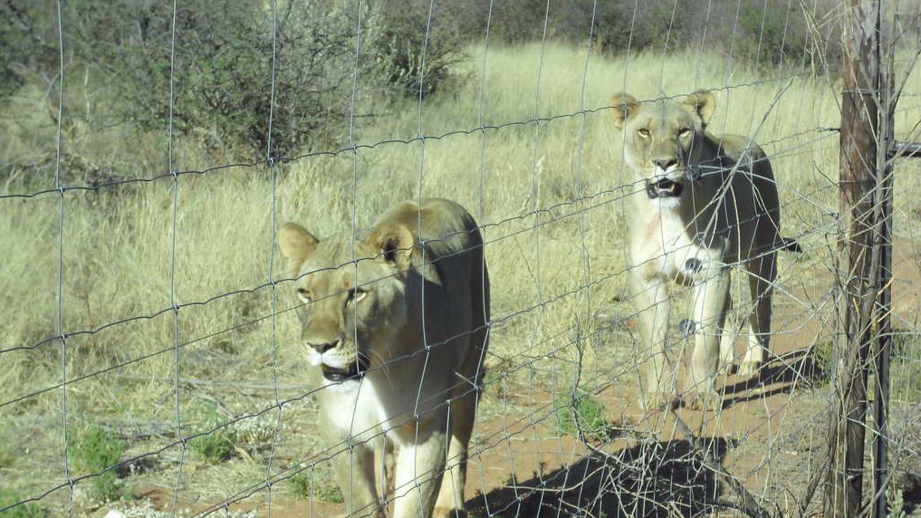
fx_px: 3028
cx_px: 460
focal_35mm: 124
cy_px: 345
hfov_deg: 17.3
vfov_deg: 9.8
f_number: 5.2
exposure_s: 1/640
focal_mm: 18.6
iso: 100
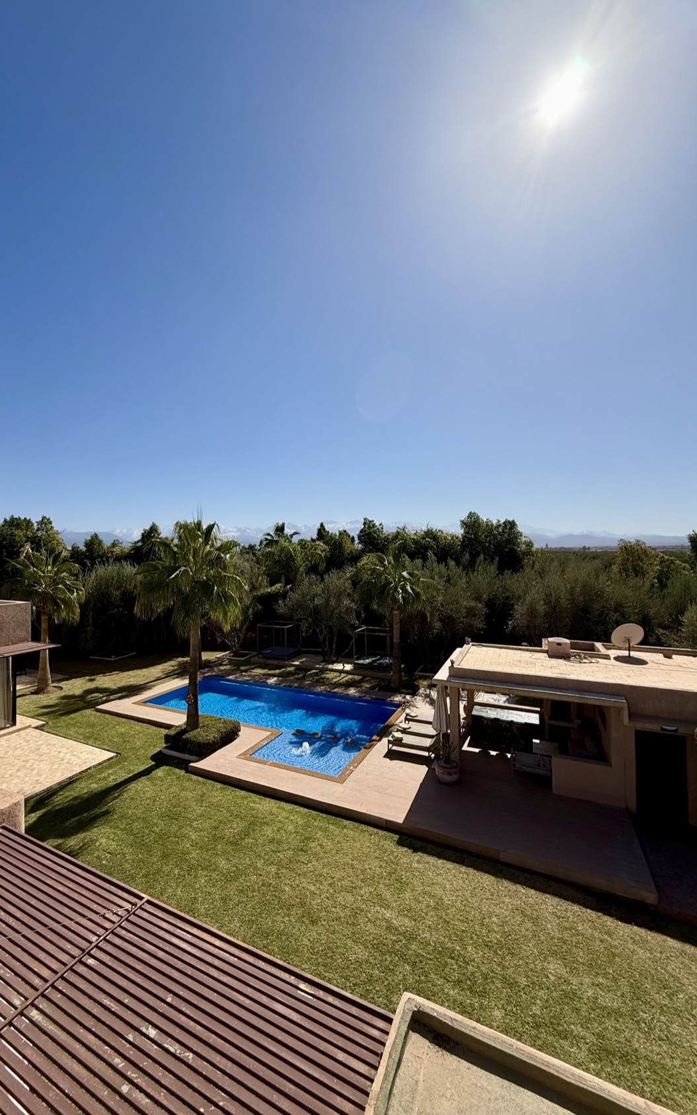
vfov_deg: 101.5
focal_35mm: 15
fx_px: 456
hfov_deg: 74.2
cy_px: 554
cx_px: 291
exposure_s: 1/3663
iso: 50
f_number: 2.2
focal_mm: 2.22
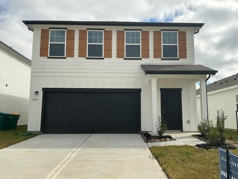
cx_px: 122
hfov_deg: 59.9
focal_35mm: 30
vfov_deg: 46.9
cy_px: 90
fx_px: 206
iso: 25
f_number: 1.8
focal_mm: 3
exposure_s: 1/2959
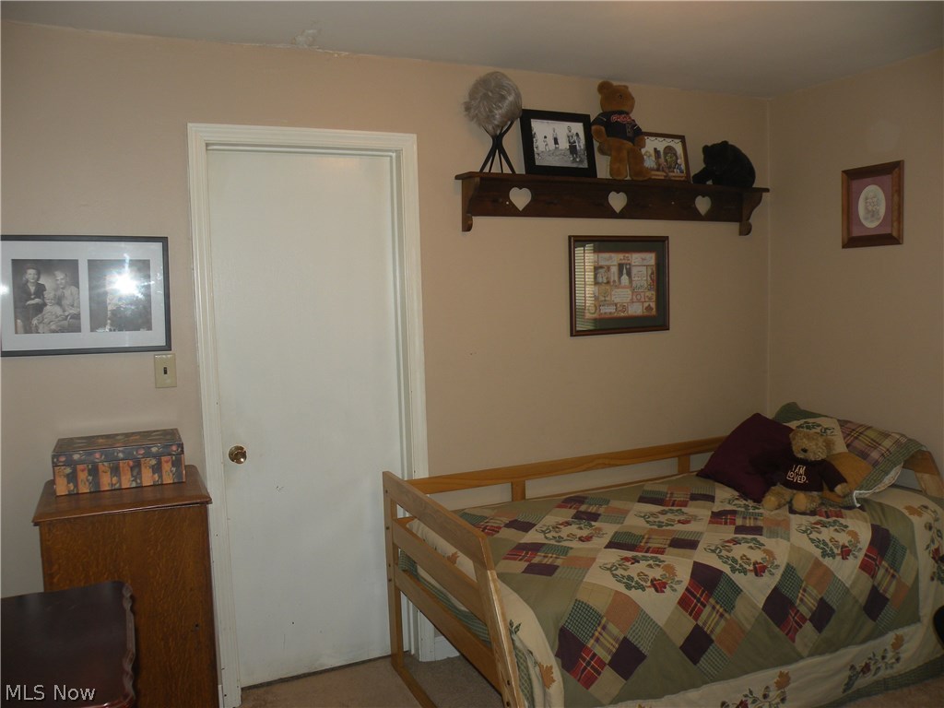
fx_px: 736
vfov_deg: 51.4
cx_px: 472
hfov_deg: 65.3
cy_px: 354
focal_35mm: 27
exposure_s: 1/30.6
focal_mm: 4.7
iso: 64
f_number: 2.8
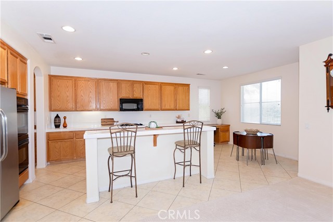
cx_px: 166
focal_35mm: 17
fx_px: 157
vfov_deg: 70.5
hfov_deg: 93.3
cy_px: 111
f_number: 3.5
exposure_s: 1/160
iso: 200
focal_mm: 11.5
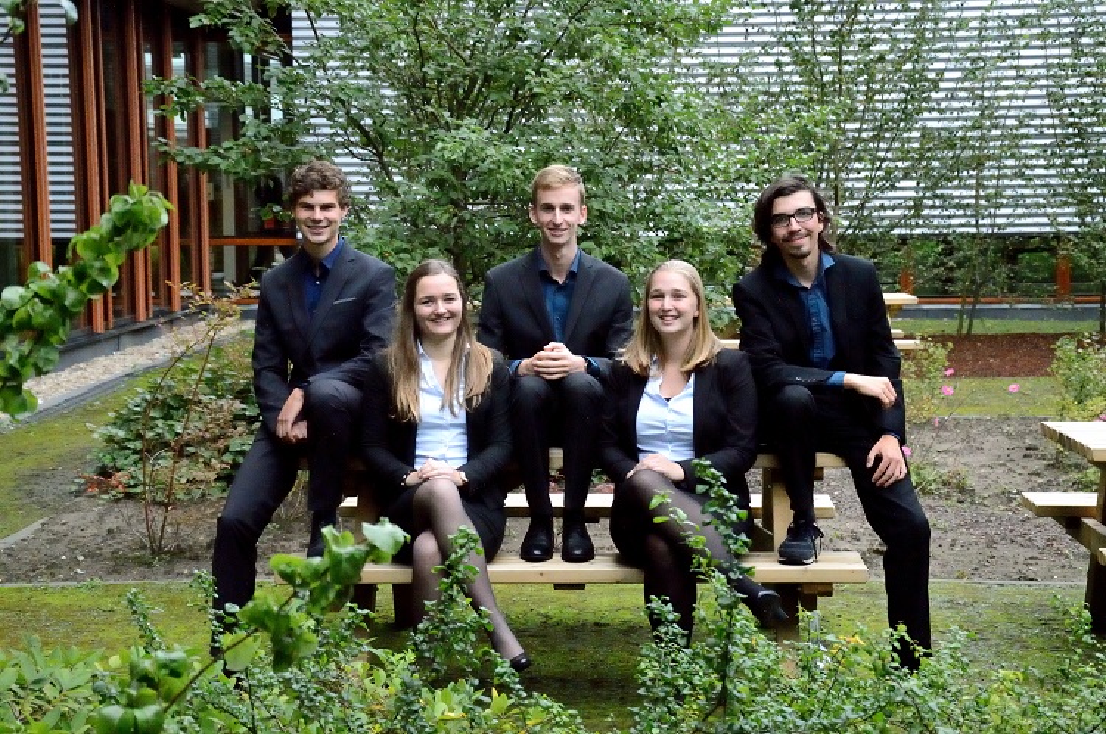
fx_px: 2209
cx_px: 553
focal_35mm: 72
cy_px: 367
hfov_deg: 28.1
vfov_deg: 18.9
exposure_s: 1/2500
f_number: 5.6
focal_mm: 48
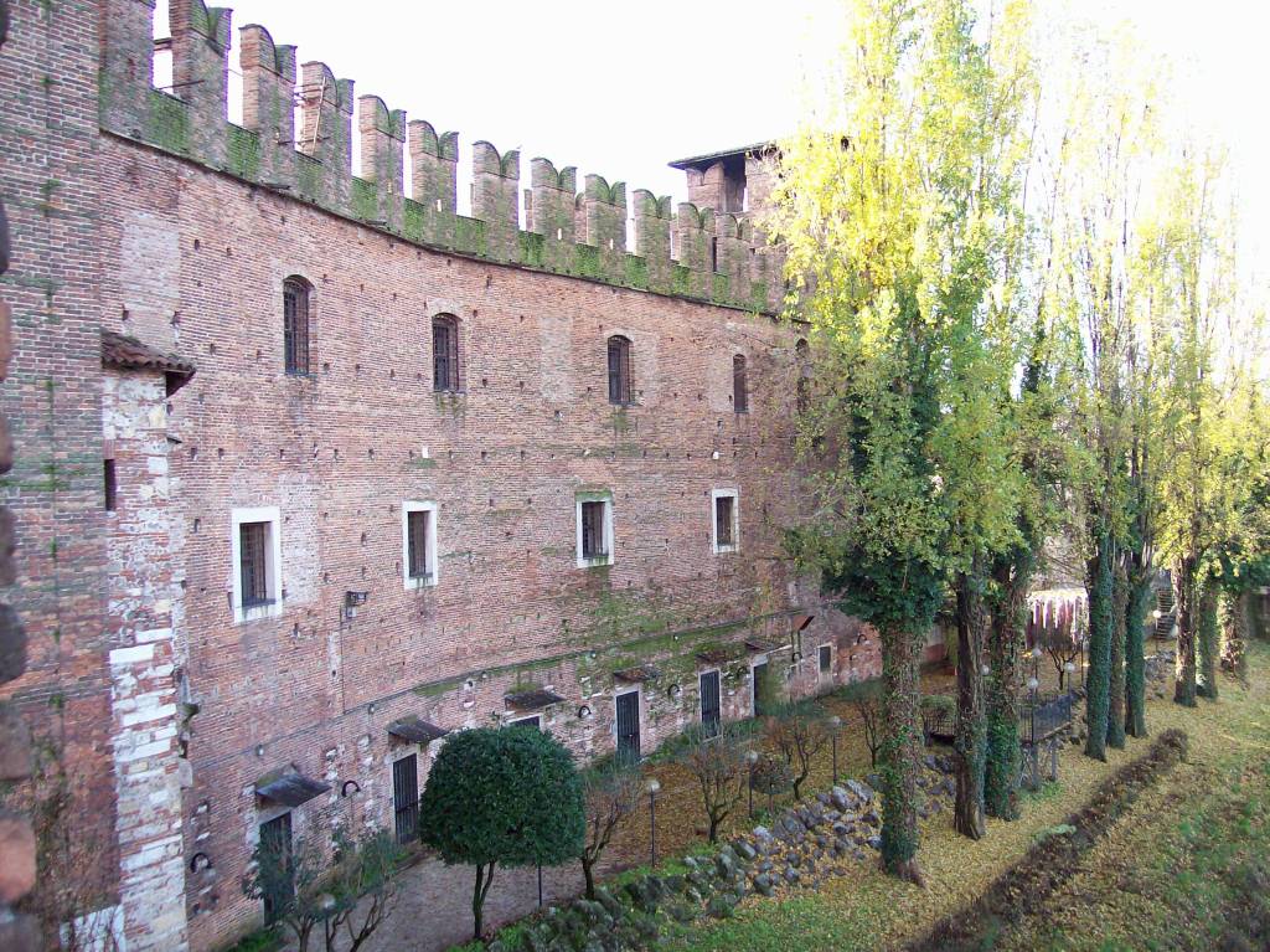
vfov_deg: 39.6
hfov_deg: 51.4
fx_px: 1320
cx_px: 635
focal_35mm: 36
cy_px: 476
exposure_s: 1/148
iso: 80
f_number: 2.7
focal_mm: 6
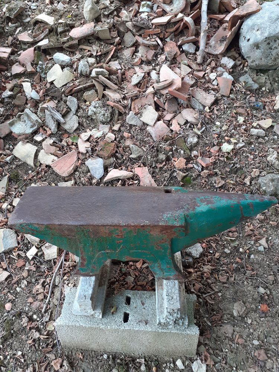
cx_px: 140
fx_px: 290
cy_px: 186
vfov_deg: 65.3
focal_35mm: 27
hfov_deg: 51.4
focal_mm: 3.6
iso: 64
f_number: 1.9
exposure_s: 1/100
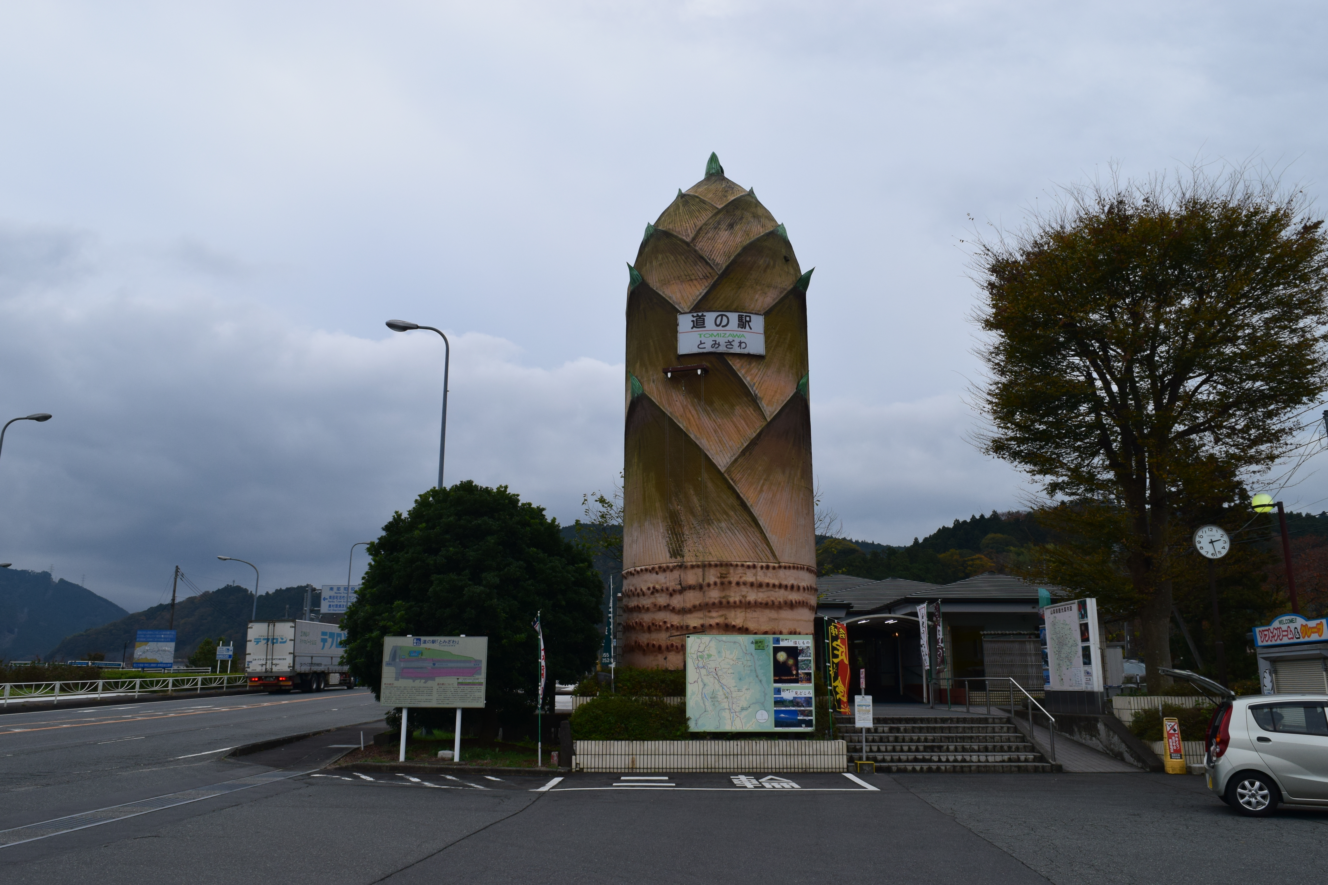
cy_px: 442
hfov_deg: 67.4
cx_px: 664
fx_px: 996
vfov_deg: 47.9
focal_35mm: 27
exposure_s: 1/250
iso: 400
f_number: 10
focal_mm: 18
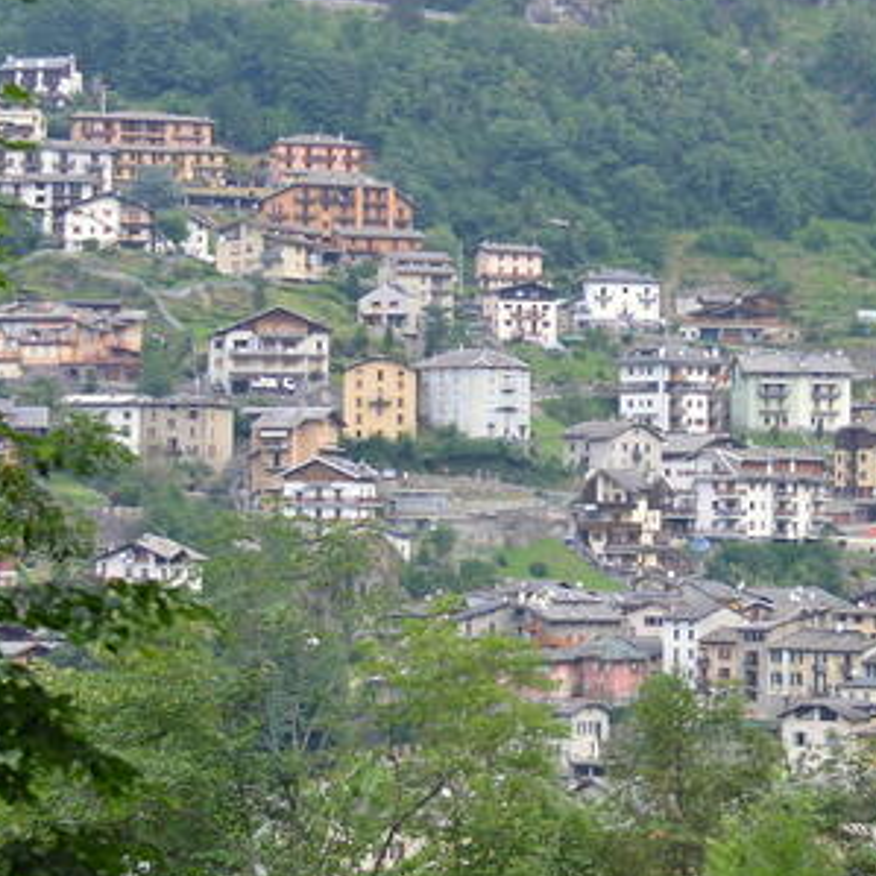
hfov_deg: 10.5
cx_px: 671
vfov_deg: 10.5
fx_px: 4748
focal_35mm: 166
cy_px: 372
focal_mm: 65
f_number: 5.3
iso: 100
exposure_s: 1/60
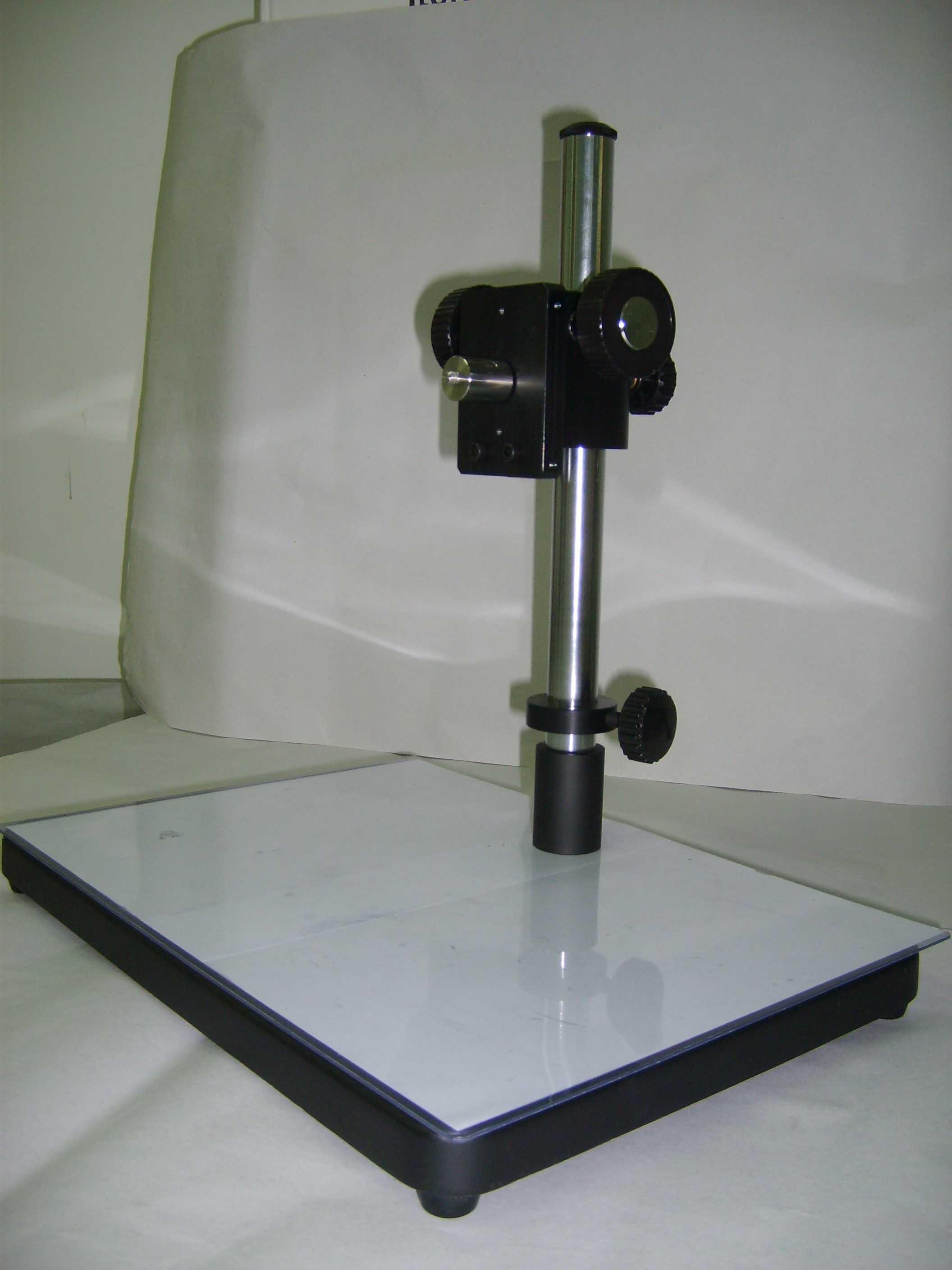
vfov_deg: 52.6
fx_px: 1283
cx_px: 476
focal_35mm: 35
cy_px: 635
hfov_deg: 40.7
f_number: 2.8
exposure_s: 1/45
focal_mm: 5.8
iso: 100
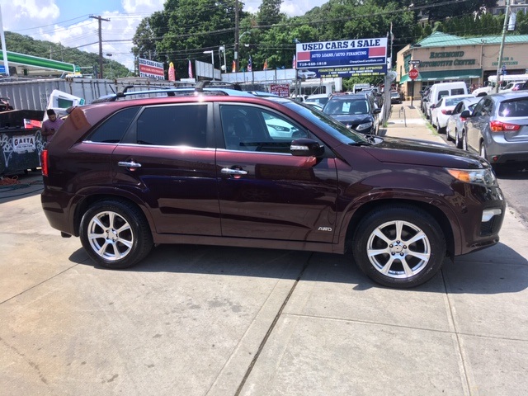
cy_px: 198
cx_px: 264
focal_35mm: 29
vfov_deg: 48.2
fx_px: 442
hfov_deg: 61.7
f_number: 2.2
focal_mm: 4.15
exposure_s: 1/884
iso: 25
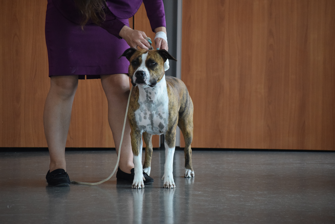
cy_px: 112
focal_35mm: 202
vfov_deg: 6.8
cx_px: 168
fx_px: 1884
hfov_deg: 10.2
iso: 3200
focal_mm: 135
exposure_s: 1/400
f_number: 5
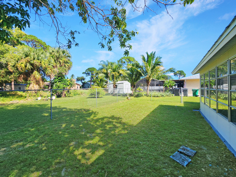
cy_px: 88
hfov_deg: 106.2
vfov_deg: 89.9
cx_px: 118
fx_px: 89
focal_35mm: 13
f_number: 2.2
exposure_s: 1/746
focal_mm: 2.2
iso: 50
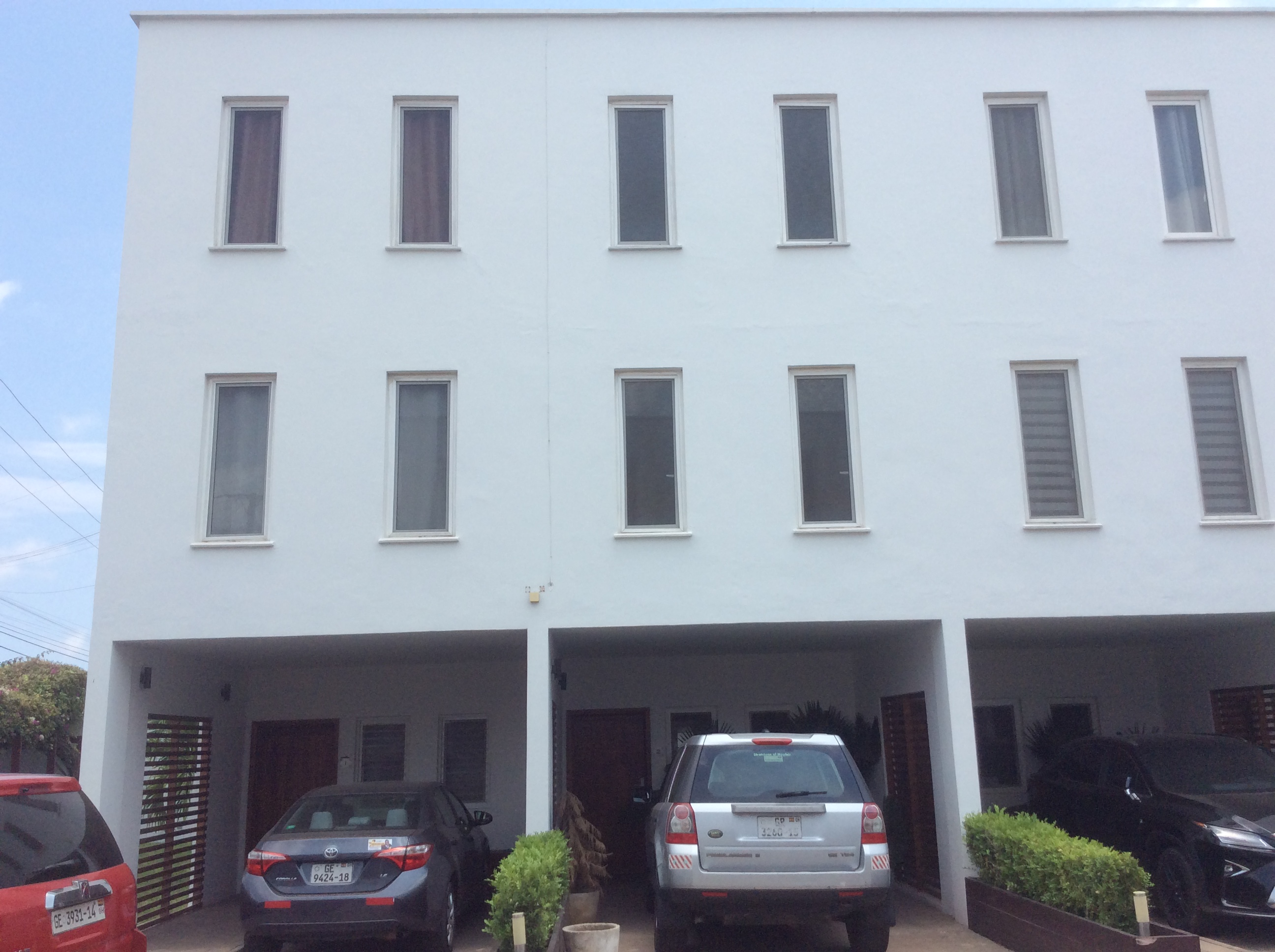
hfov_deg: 56.9
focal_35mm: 32
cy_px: 476
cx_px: 638
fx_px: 1177
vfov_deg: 44.1
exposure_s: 1/1217
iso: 32
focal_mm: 3.3
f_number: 2.4
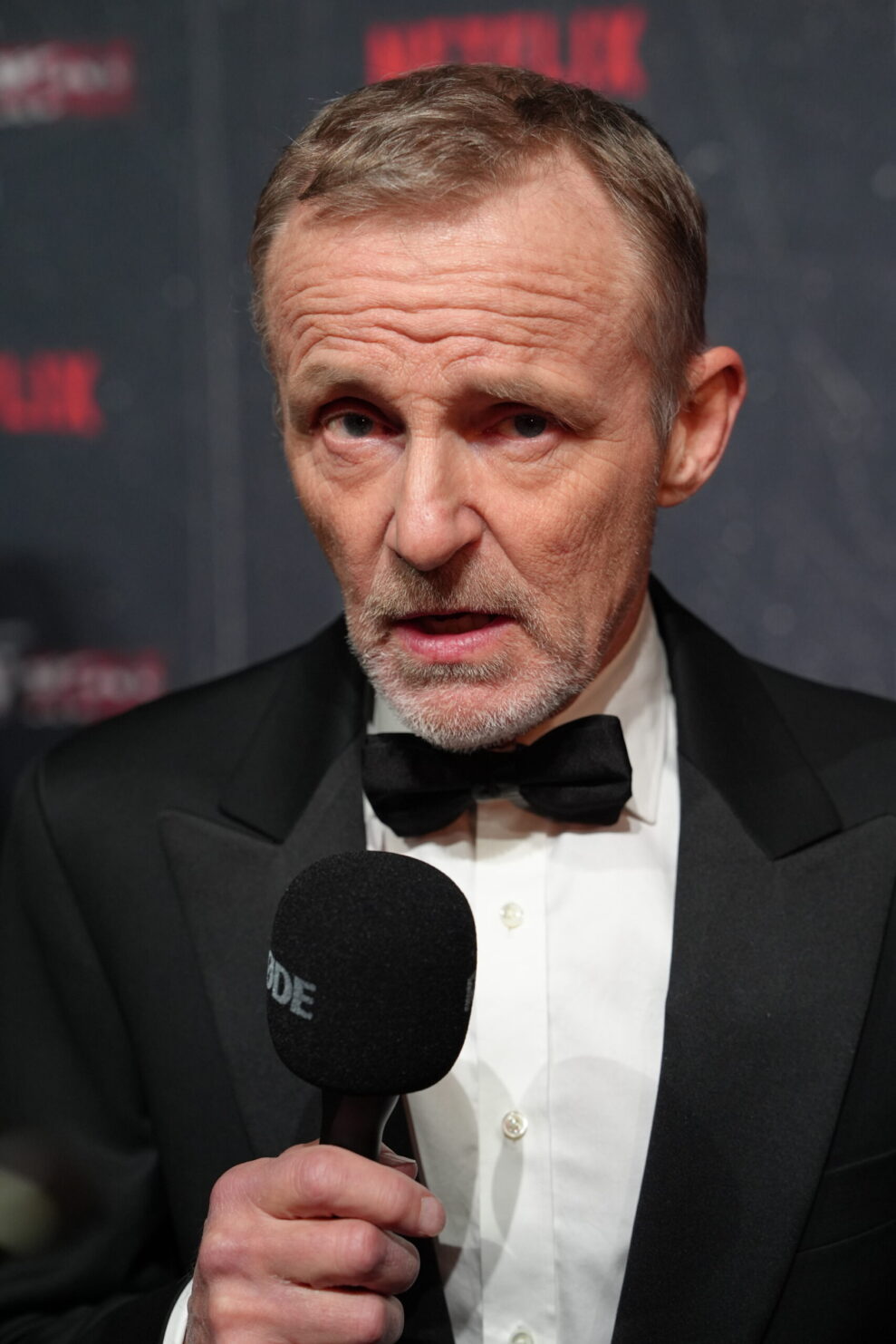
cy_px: 672
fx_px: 2613
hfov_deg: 19.5
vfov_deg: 28.8
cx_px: 448
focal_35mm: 70
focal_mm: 70
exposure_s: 1/160
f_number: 4
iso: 2000
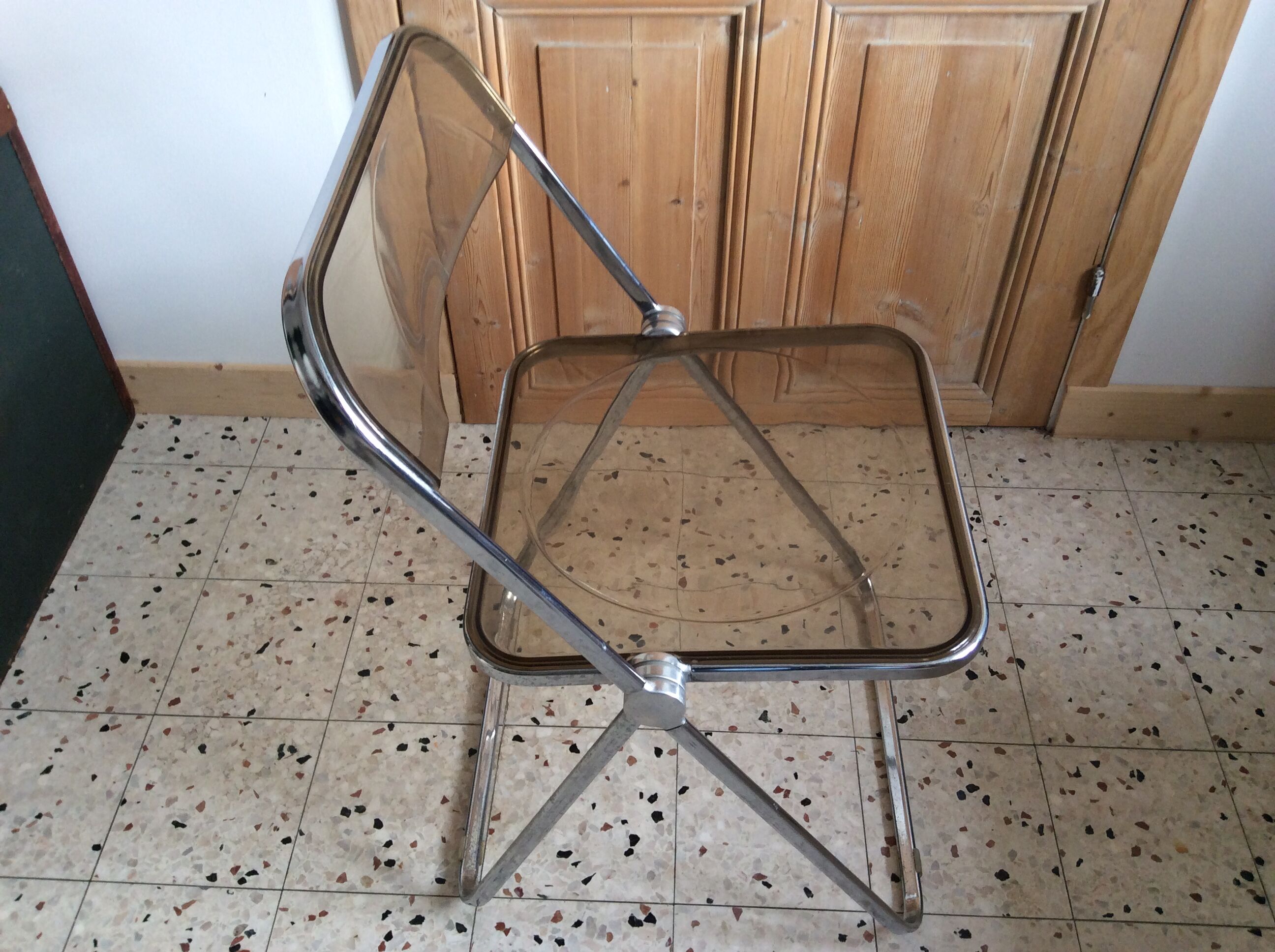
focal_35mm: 32
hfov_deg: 56.9
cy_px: 476
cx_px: 638
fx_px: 1177
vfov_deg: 44.1
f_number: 2.4
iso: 50
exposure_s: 1/25
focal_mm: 3.3
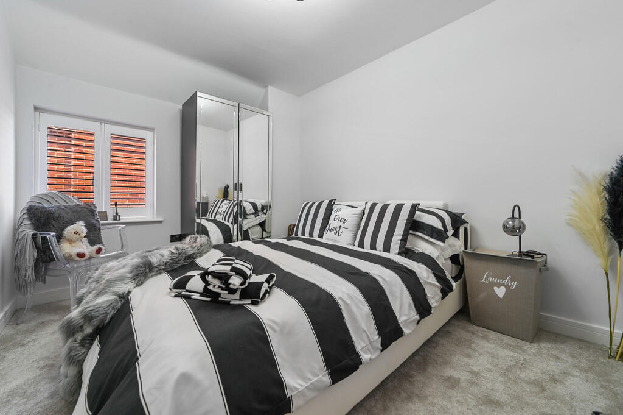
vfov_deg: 81.1
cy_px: 208
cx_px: 312
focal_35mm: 14
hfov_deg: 104.3
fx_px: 242
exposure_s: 1/1.67
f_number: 8
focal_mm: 14
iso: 400
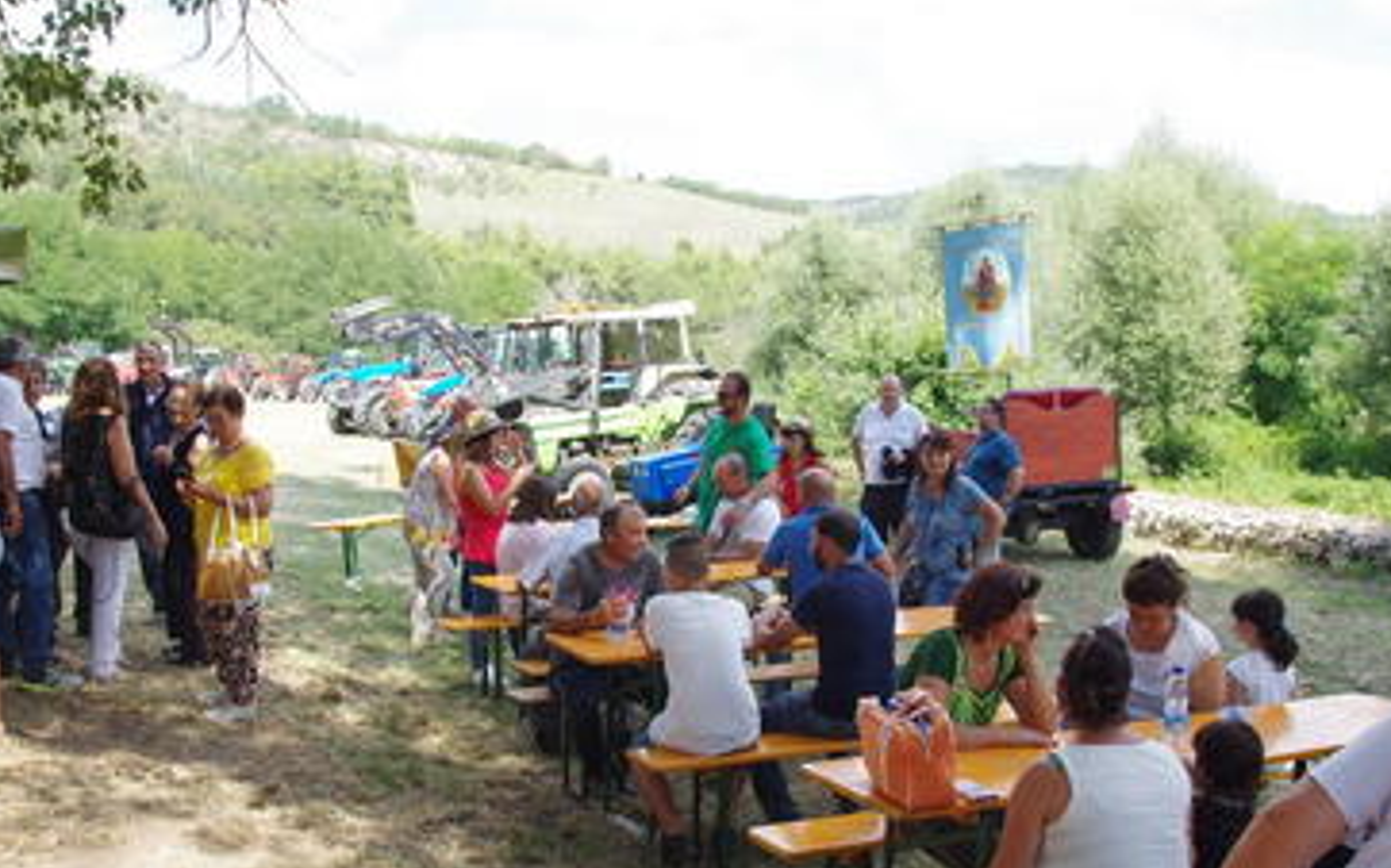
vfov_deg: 33.3
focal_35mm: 38
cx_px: 676
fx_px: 1440
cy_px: 563
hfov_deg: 51.6
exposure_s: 1/250
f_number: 6.3
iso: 500
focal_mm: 18
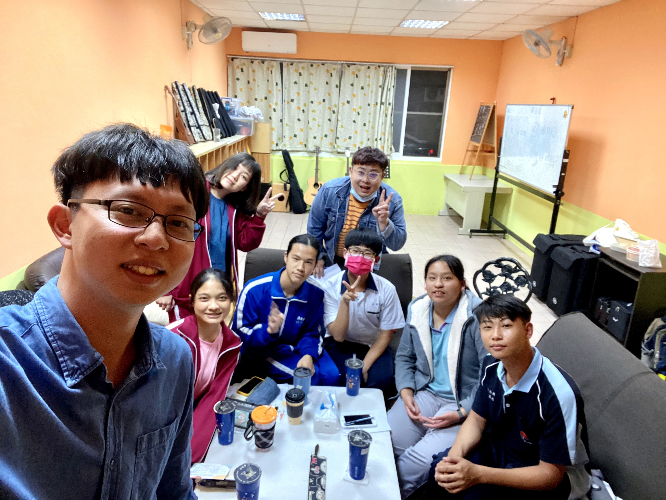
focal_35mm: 23
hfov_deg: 73.9
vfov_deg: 58.9
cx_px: 333
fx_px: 443
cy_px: 250
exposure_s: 1/30
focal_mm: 2.71
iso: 640
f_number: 2.2
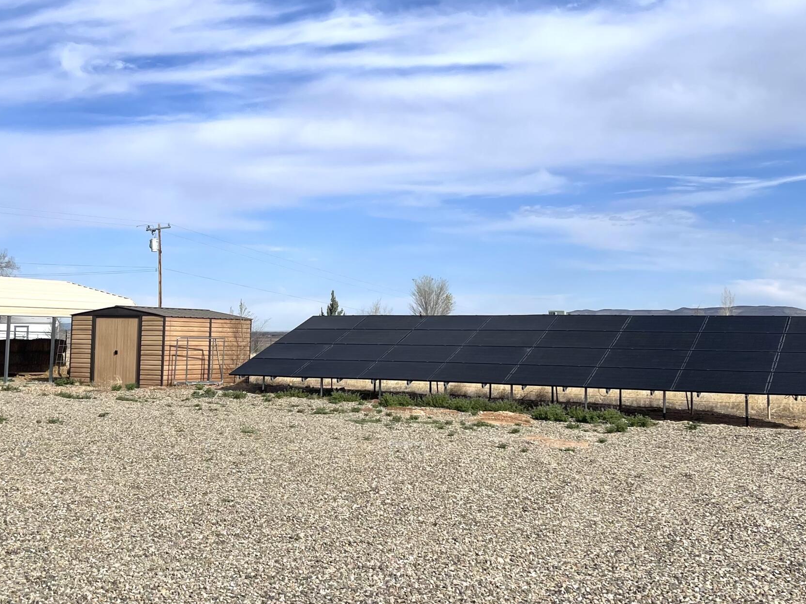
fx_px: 1048
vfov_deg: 32.1
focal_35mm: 45
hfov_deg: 42.1
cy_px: 248
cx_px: 378
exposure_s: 1/5128
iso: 32
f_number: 1.6
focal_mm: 5.1
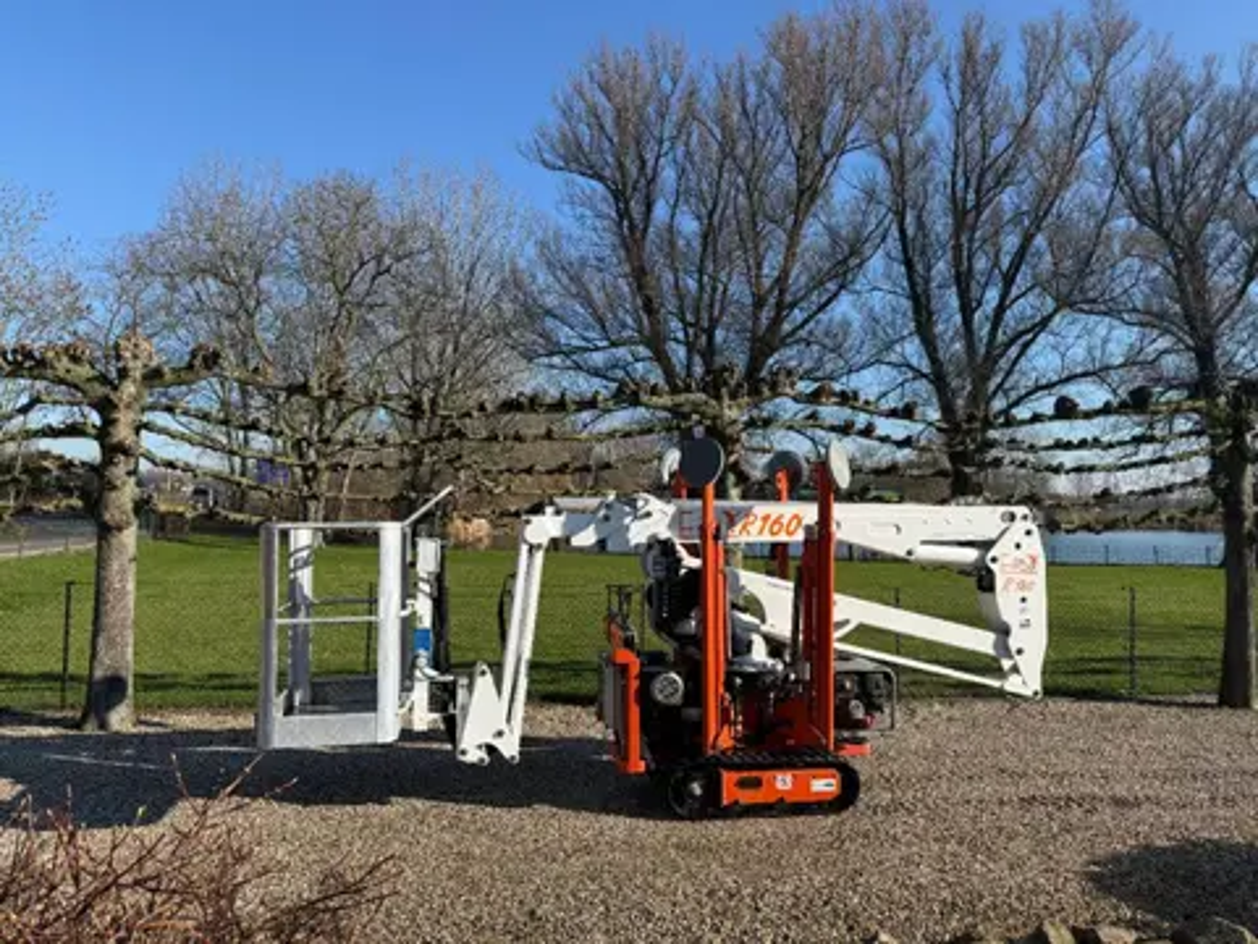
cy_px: 472
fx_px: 872
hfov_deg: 71.6
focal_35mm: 24
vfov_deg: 56.8
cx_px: 629
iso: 100
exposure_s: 1/4975
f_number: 1.78
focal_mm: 6.76
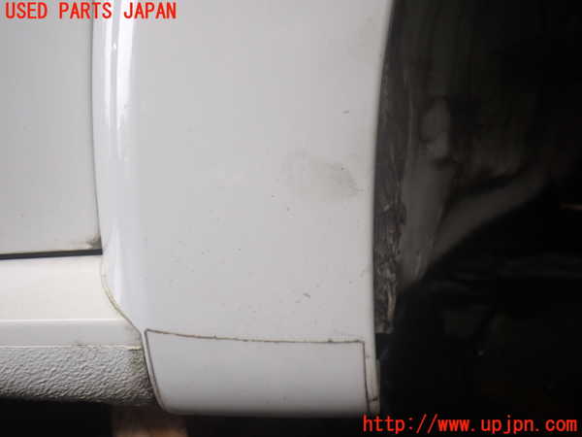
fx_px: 504
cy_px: 218
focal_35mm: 30
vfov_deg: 46.8
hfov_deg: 60.0
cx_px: 291
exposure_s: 1/125
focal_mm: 5.4
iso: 160
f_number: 2.3
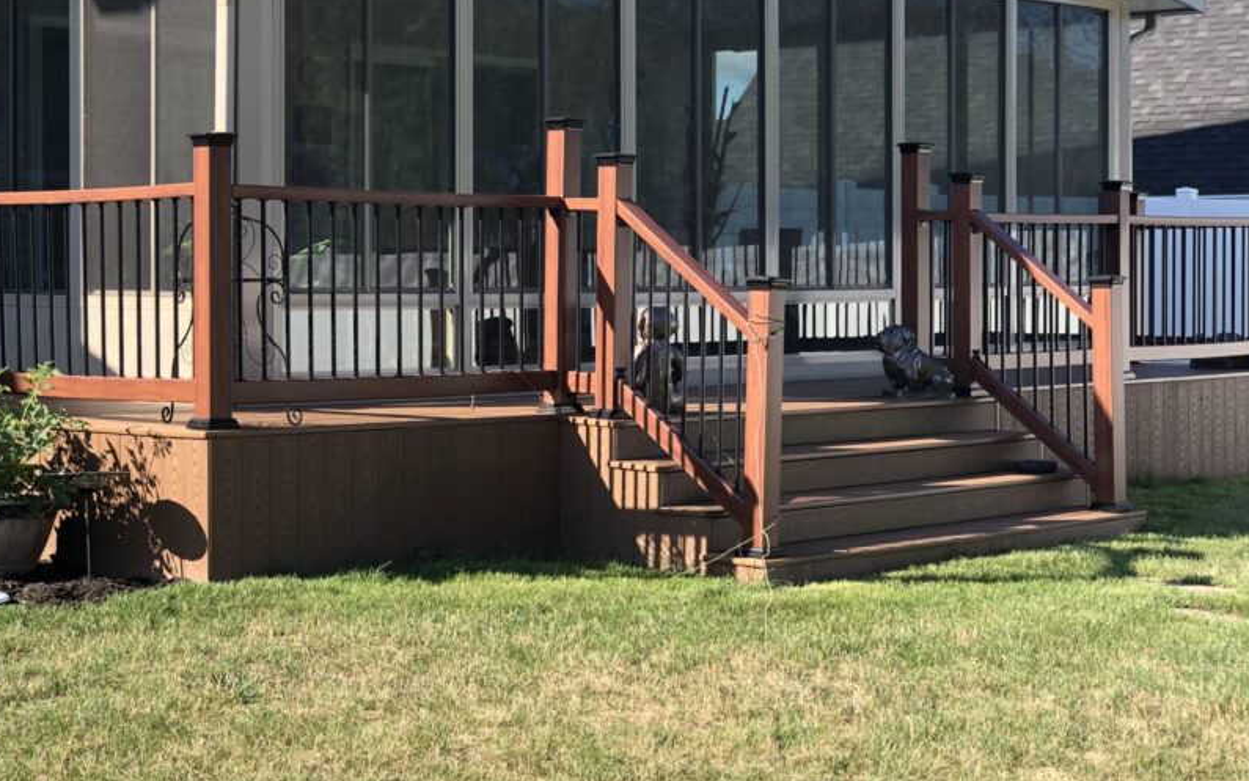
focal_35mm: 71
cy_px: 270
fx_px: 2417
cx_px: 558
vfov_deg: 18.3
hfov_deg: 29.0
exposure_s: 1/267
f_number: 2.4
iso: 16
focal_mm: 6
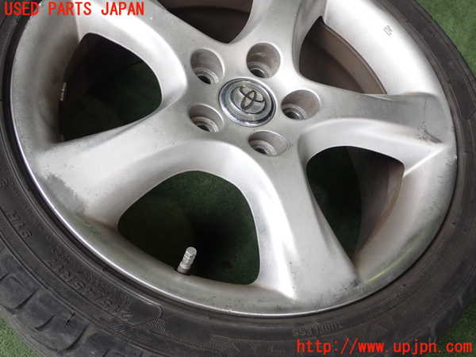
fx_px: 564
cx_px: 238
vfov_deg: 35.1
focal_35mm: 41
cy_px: 178
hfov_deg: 45.8
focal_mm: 7.31
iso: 200
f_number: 2.8
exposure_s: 1/125
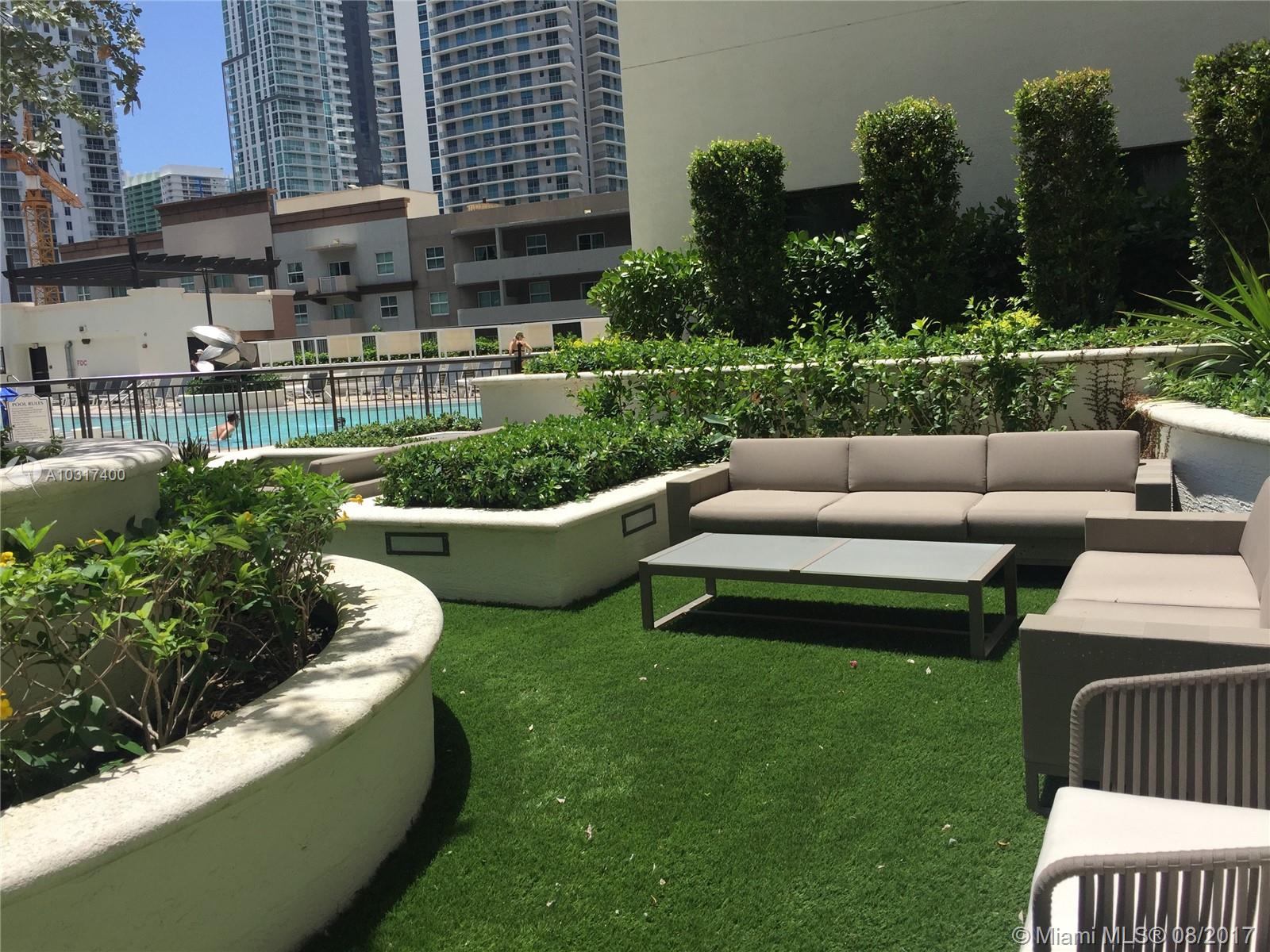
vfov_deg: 48.2
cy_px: 476
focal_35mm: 29
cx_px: 635
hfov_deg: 61.7
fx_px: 1064
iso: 32
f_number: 2.2
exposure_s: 1/2198
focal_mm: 4.15
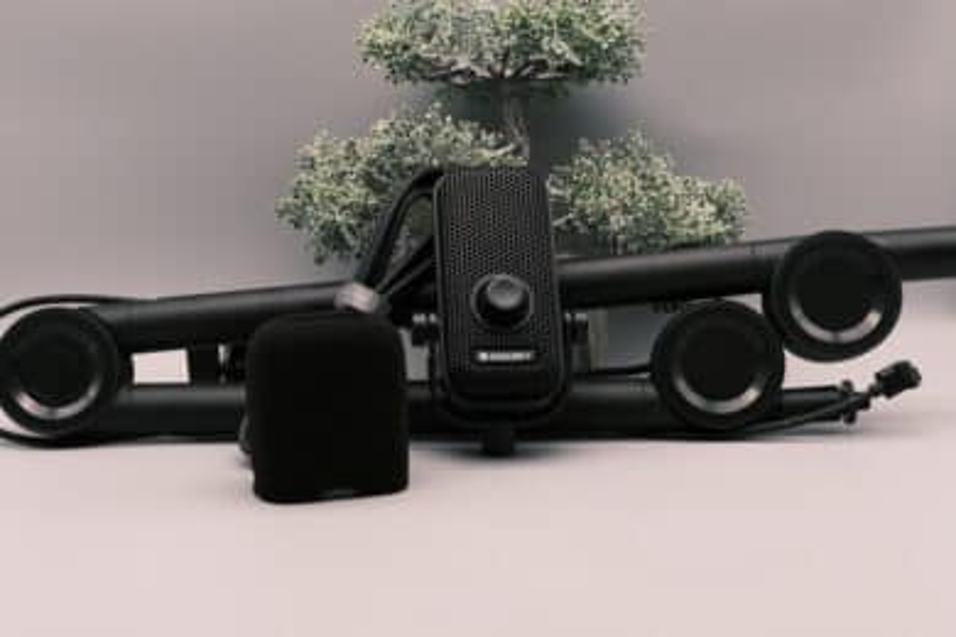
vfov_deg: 25.5
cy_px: 318
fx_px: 1407
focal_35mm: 53
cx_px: 478
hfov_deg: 37.5
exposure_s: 1/105
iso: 800
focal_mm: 35.3
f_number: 8
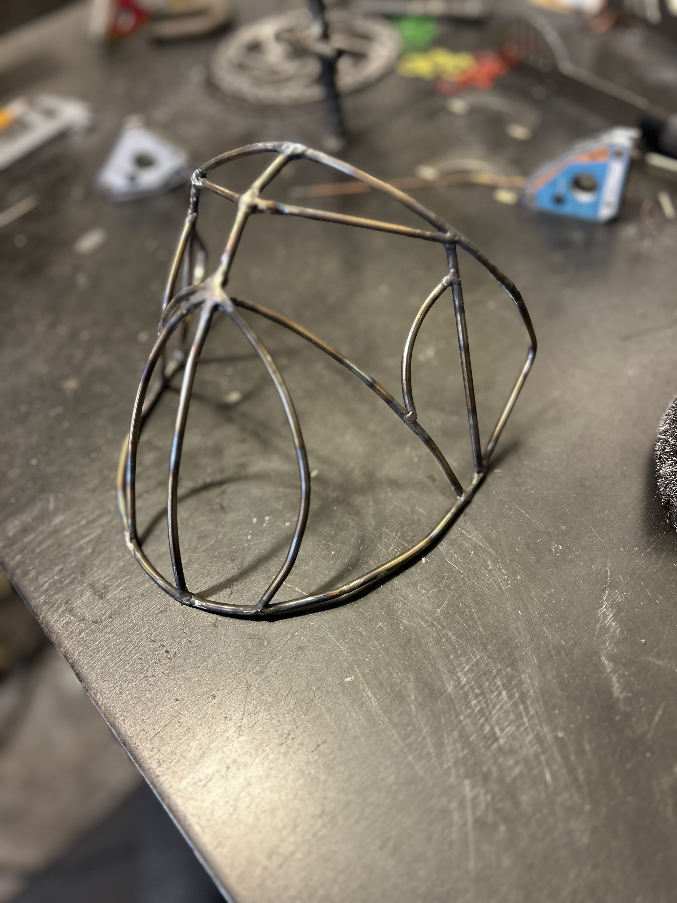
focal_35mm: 26
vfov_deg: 67.3
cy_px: 452
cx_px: 338
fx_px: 678
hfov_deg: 53.1
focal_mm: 5.7
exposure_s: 1/60
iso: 200
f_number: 1.5
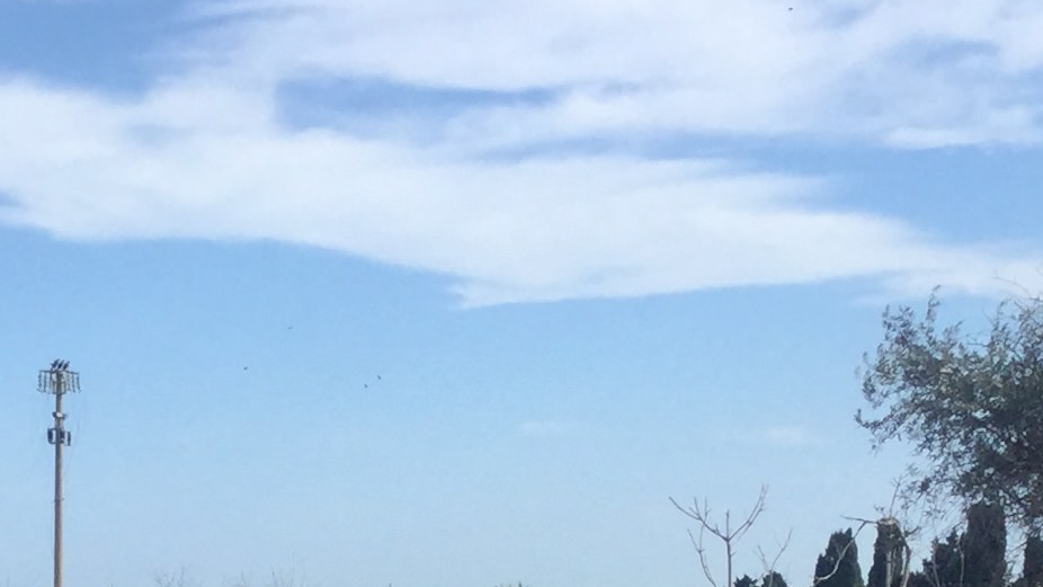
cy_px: 1168
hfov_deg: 17.8
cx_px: 135
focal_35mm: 119
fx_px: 3291
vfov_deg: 9.5
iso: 25
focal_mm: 3.3
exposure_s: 1/1294
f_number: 2.4
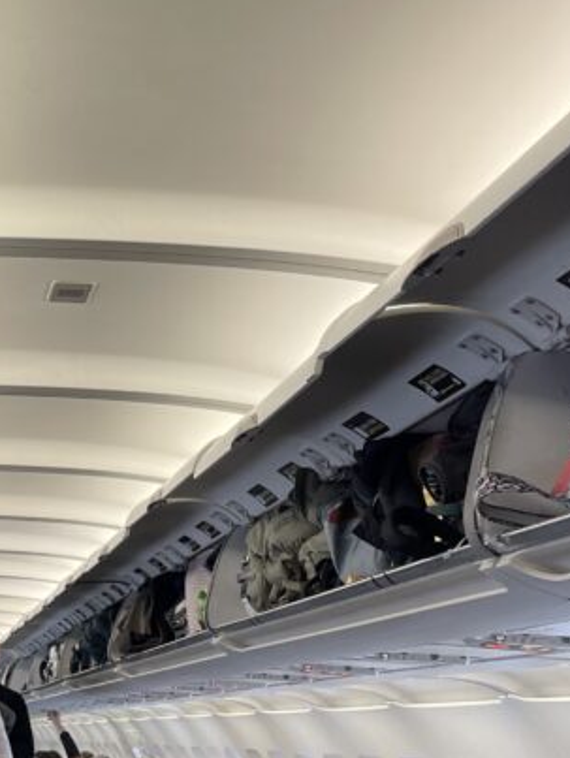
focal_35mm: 66
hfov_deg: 21.4
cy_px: 310
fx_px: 1447
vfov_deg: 29.3
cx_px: -19
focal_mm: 4.2
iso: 80
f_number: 1.6
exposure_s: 1/99
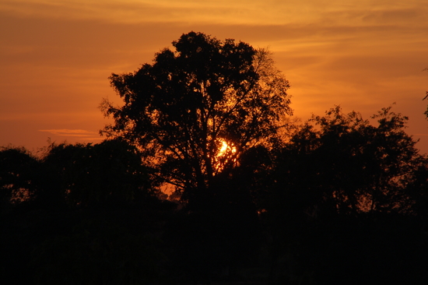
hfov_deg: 7.9
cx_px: 214
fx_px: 3119
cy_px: 142
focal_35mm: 262
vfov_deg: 5.2
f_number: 16
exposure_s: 1/200
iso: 200
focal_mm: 175
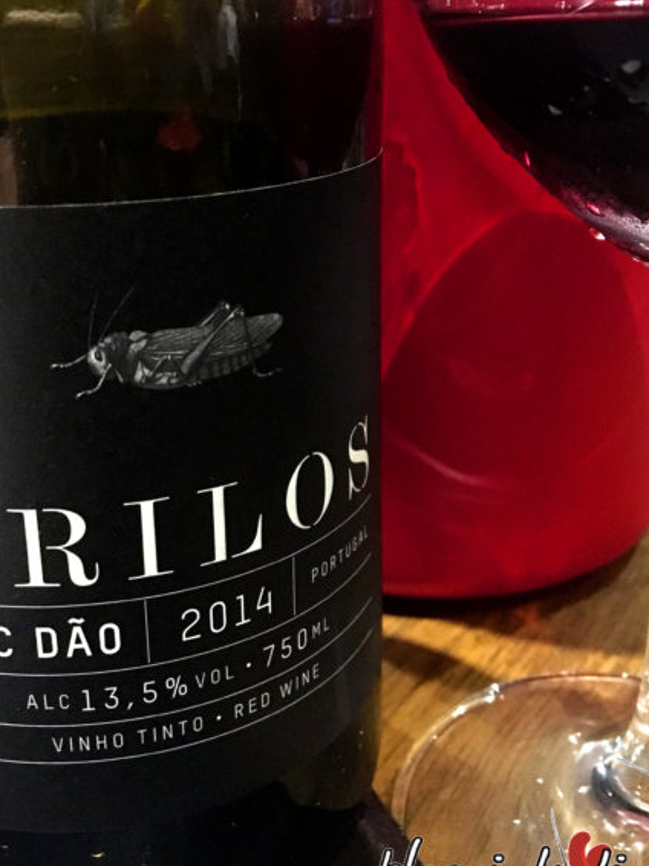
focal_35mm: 41
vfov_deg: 45.6
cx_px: 277
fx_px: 1026
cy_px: 352
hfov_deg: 35.0
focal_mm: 4.15
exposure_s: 1/15
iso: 800
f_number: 2.2
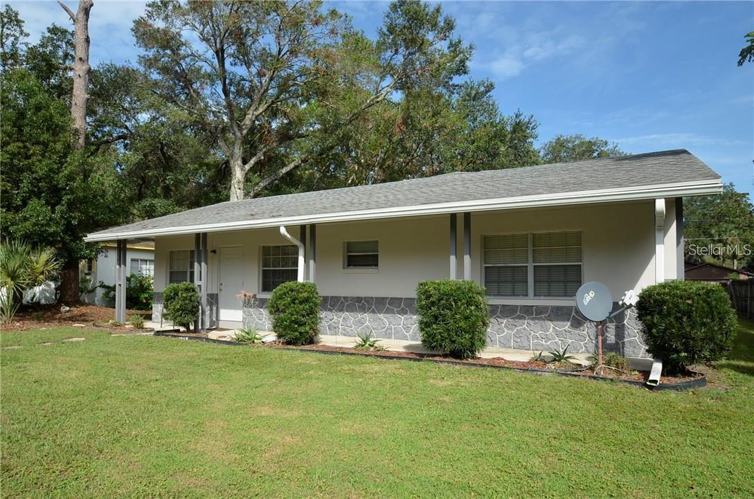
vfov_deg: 59.3
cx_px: 377
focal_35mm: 21
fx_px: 439
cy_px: 250
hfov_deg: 81.3
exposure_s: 1/250
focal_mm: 14
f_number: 8
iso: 140
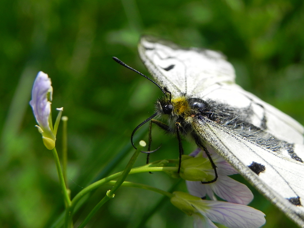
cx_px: 152
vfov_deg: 19.6
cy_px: 114
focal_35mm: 75
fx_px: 659
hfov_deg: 26.0
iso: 160
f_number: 5
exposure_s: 1/640
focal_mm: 13.4
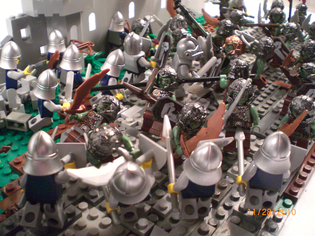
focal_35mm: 38
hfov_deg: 49.0
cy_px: 118
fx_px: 346
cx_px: 158
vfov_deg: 37.7
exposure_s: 1/60
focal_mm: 6.3
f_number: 3.1
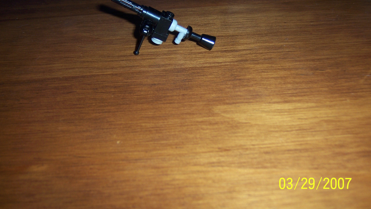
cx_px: 183
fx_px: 394
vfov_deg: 29.6
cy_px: 79
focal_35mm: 40
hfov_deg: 50.5
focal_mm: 6.2
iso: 80
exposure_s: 1/60
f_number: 2.8
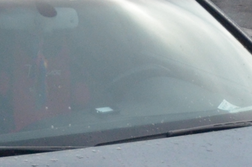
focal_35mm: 324
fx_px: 2263
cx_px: 453
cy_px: -330
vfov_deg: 4.1
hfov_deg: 6.2
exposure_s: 1/320
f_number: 4
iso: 1600
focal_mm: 30
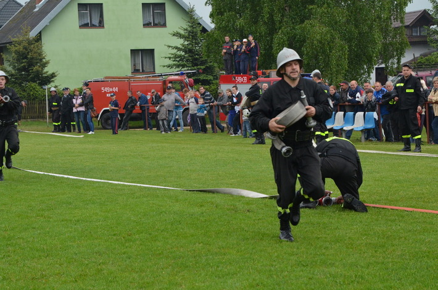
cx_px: 219
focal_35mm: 105
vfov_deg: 13.0
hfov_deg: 19.5
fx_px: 1275
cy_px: 145
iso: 1000
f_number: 7.1
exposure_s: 1/800
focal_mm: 70
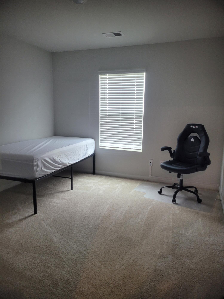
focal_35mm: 26
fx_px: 224
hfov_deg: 53.1
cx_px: 112
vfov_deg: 67.3
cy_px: 150
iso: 160
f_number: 1.8
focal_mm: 5.4
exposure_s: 1/60
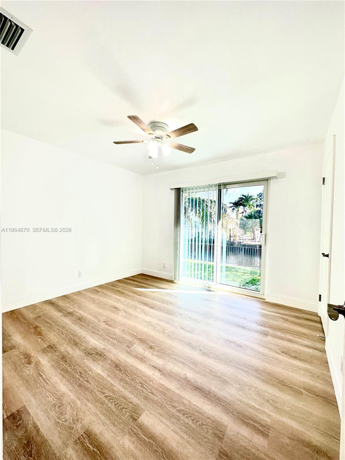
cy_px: 230
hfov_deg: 85.7
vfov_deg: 102.1
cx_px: 172
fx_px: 186
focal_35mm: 14
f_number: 2.2
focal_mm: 2.22
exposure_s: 1/130
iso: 40
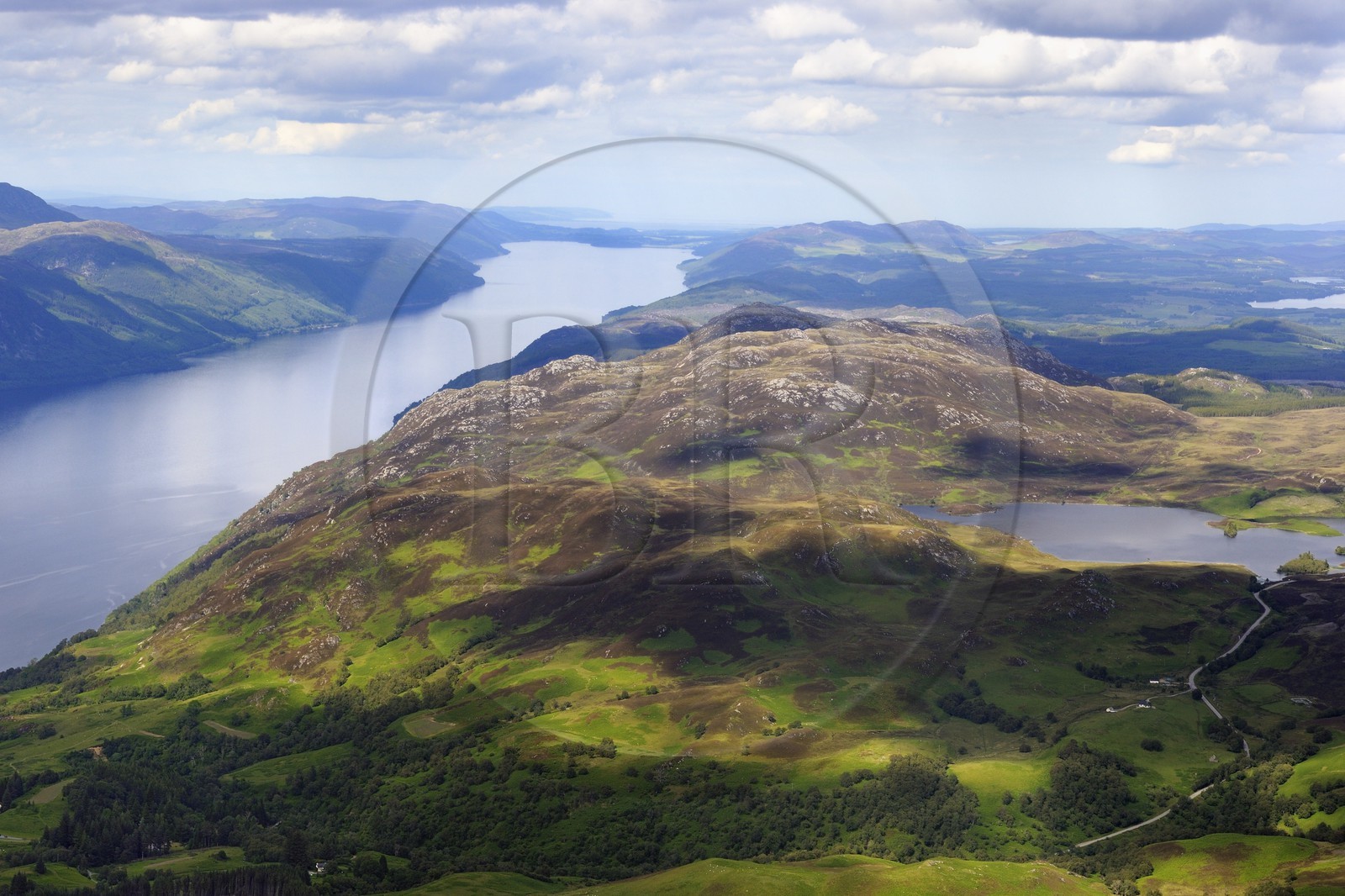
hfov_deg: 23.9
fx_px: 3175
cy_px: 448
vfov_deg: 16.1
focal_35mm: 85
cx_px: 672
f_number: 8
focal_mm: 85
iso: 400
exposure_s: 1/800
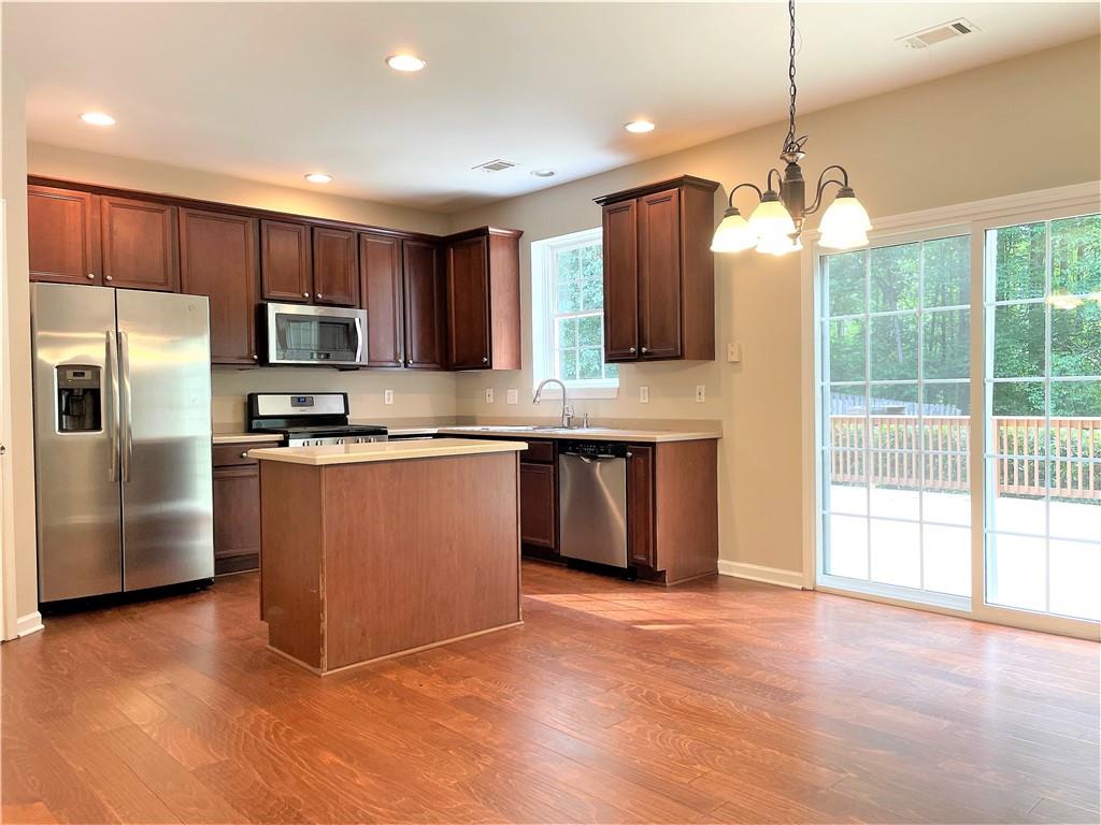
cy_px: 412
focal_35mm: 26
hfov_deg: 67.3
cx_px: 550
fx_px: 827
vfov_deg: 53.1
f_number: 1.6
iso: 80
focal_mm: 4.2
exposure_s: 1/60
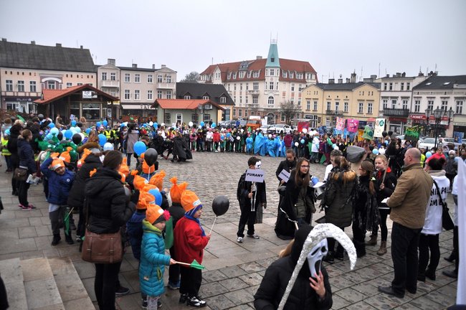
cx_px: 233
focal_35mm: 27
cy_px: 155
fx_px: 349
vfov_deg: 47.8
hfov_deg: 67.4
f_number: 3.5
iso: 250
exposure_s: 1/800
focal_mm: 18
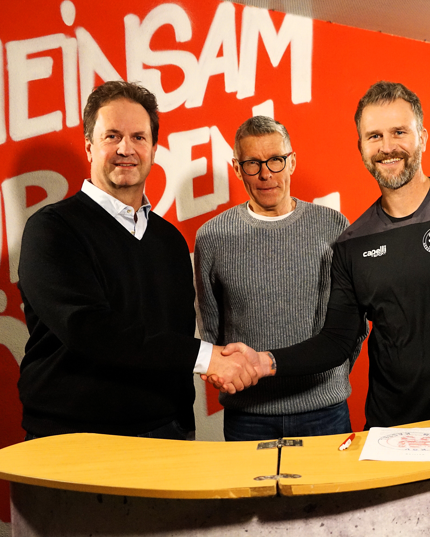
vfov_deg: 39.5
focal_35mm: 47
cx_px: 353
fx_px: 748
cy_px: 269
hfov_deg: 31.2
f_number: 4
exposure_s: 1/200
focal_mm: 33
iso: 6400
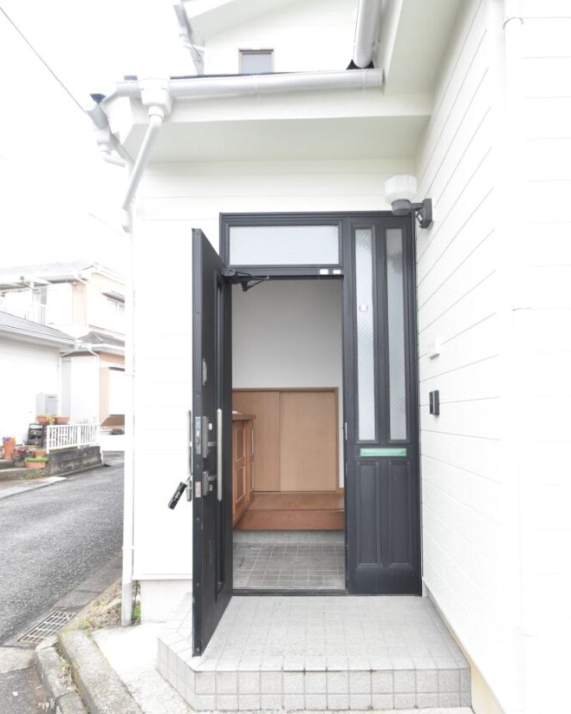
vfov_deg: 77.3
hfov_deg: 65.5
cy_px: 400
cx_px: 293
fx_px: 443
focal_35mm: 21
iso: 1600
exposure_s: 1/160
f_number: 6.3
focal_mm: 12
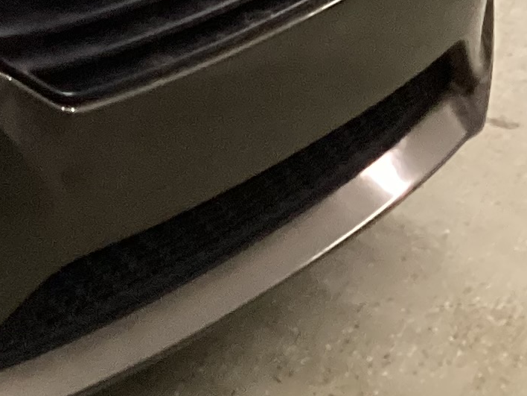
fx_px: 2177
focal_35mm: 143
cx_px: -640
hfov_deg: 11.8
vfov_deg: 9.9
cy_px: -295
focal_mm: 3.3
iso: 320
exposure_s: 1/60
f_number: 2.4
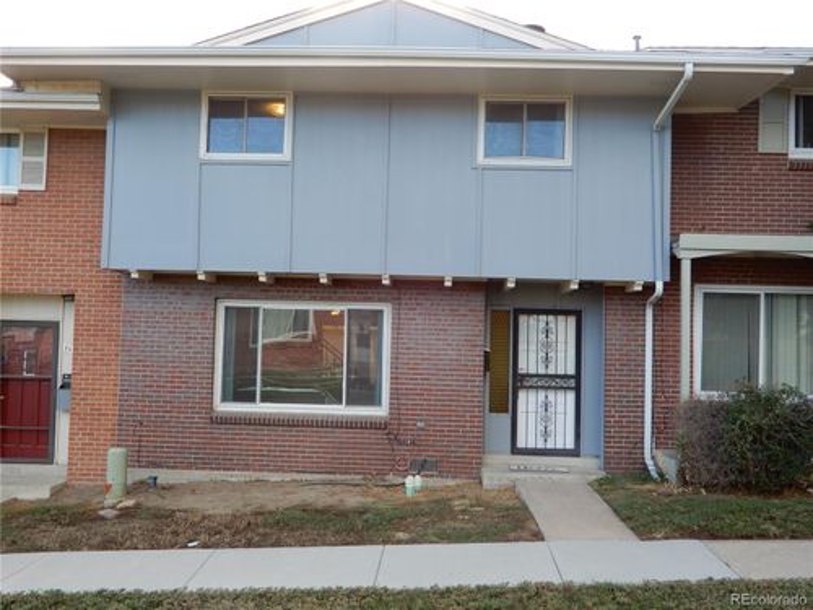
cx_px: 406
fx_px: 822
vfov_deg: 40.7
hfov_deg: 52.6
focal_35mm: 35
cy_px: 305
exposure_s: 1/100
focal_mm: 6.2
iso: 80
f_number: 4
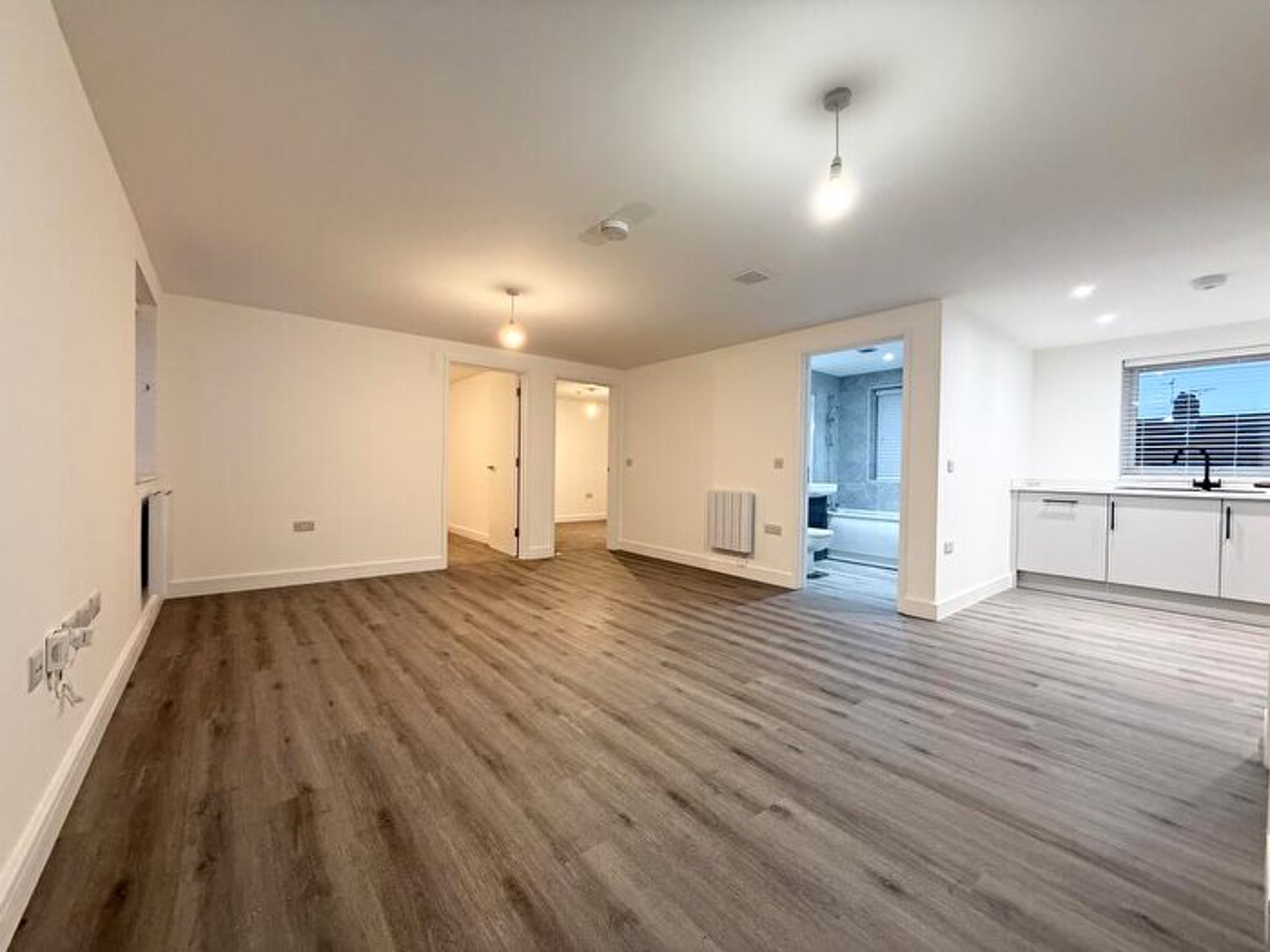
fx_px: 514
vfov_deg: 85.7
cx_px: 635
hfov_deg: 102.1
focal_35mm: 14
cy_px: 476
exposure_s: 1/50
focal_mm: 2.22
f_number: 2.2
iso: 160
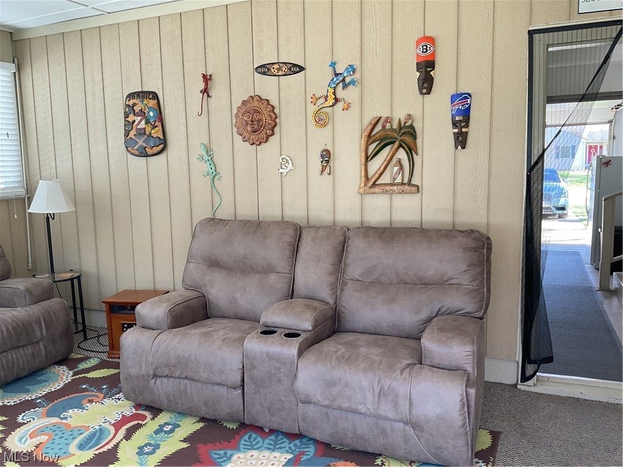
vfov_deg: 48.2
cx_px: 312
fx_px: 522
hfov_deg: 61.7
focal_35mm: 29
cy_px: 234
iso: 40
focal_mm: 3
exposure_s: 1/60
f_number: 1.8
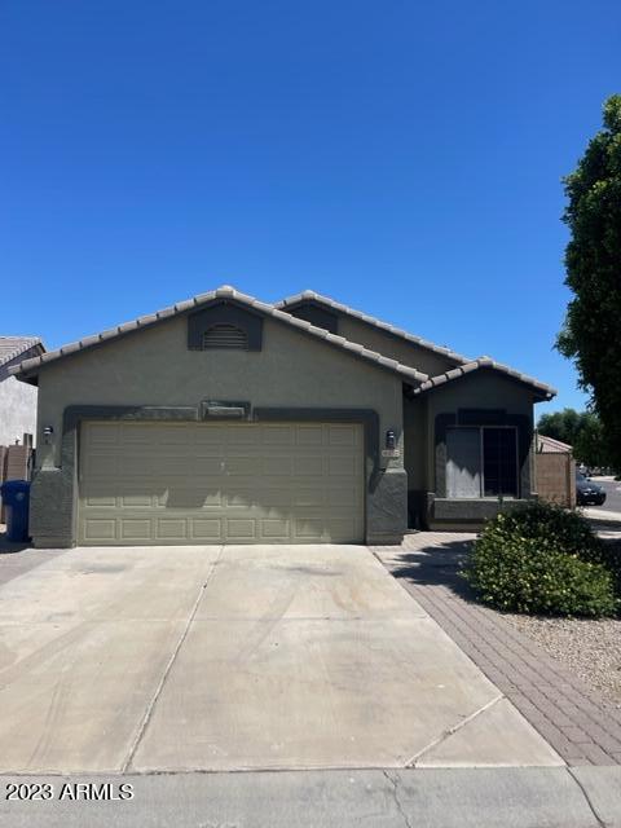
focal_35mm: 26
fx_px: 622
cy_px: 414
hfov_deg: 53.1
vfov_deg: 67.3
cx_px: 310
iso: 32
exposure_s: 1/4049
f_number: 1.6
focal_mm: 5.1
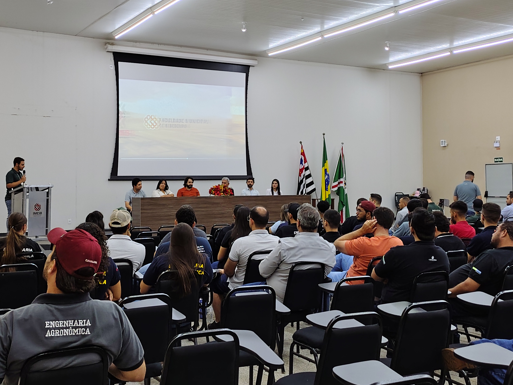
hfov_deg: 43.8
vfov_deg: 33.5
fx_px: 637
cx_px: 254
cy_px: 165
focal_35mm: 43
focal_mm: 4.71
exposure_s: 1/30.8
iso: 419
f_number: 1.7
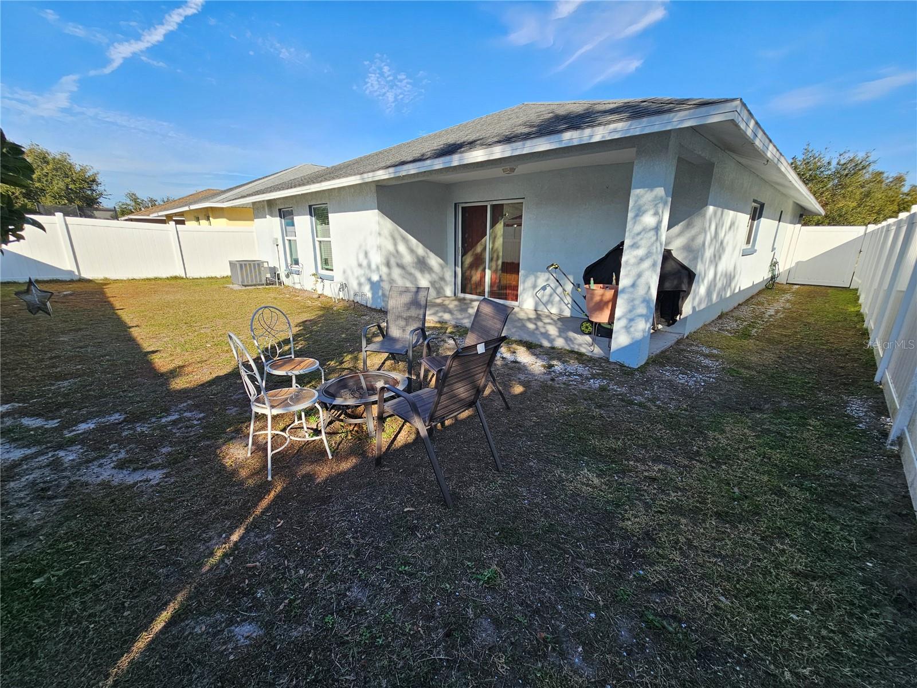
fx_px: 344
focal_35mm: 13
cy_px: 344
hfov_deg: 106.2
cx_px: 458
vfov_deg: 89.9
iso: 50
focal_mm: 2.2
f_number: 2.2
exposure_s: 1/1064
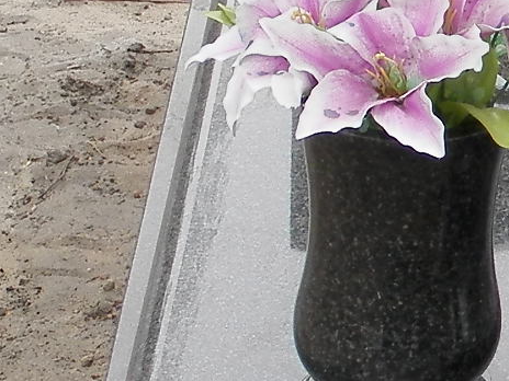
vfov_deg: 10.7
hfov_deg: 13.0
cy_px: 84
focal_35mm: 138
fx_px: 2029
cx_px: 894
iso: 80
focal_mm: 4.5
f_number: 3.1
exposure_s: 1/160
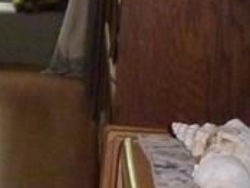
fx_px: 1063
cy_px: 119
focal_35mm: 147
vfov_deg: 10.1
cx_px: -385
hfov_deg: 10.9
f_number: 3.3
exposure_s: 1/30
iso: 400
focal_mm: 4.1
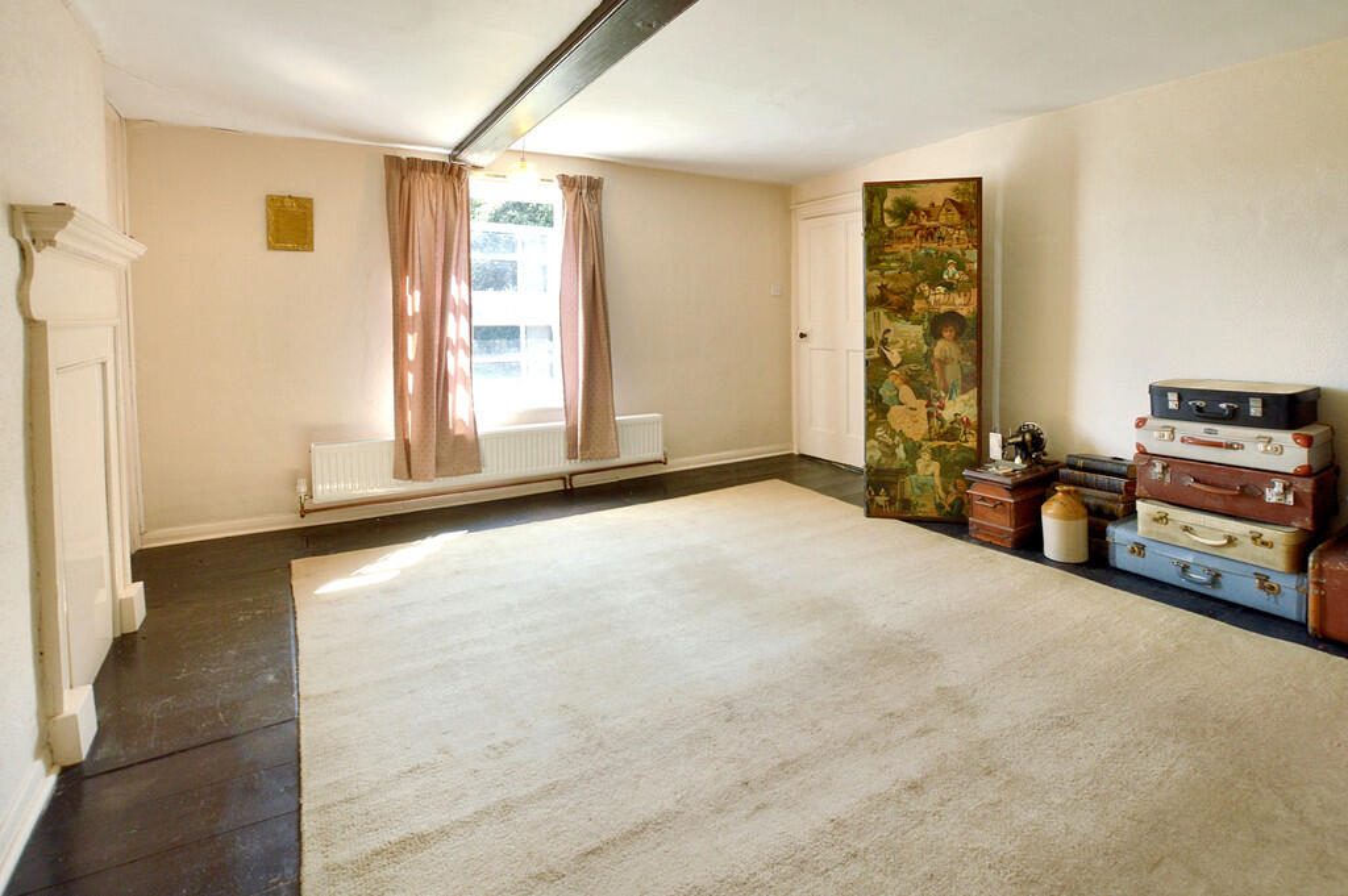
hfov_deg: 100.4
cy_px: 448
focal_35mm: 15
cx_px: 674
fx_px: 561
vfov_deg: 77.2
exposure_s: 1/15
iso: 220
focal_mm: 10
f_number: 8
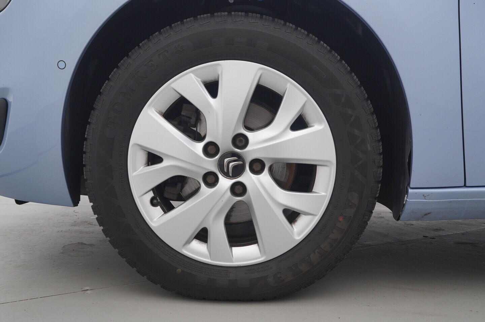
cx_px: 242
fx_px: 484
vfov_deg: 36.8
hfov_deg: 53.2
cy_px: 161
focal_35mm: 36
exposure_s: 1/80
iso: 320
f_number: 6.3
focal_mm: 24
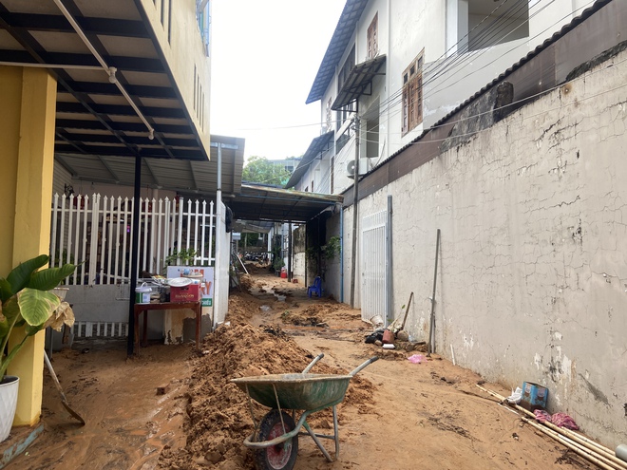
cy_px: 235
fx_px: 471
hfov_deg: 67.3
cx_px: 314
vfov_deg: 53.1
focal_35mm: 26
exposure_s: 1/143
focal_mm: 4.25
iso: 32
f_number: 1.8
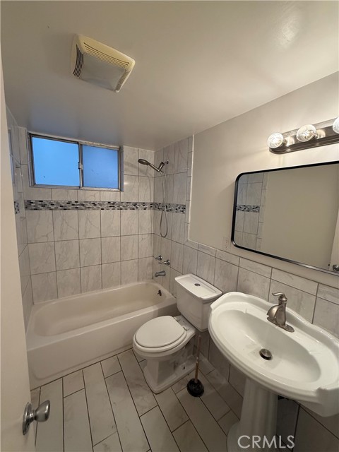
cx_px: 170
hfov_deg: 85.7
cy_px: 226
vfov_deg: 102.1
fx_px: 183
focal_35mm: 14
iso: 200
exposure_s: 1/120
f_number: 2.2
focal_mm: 2.22
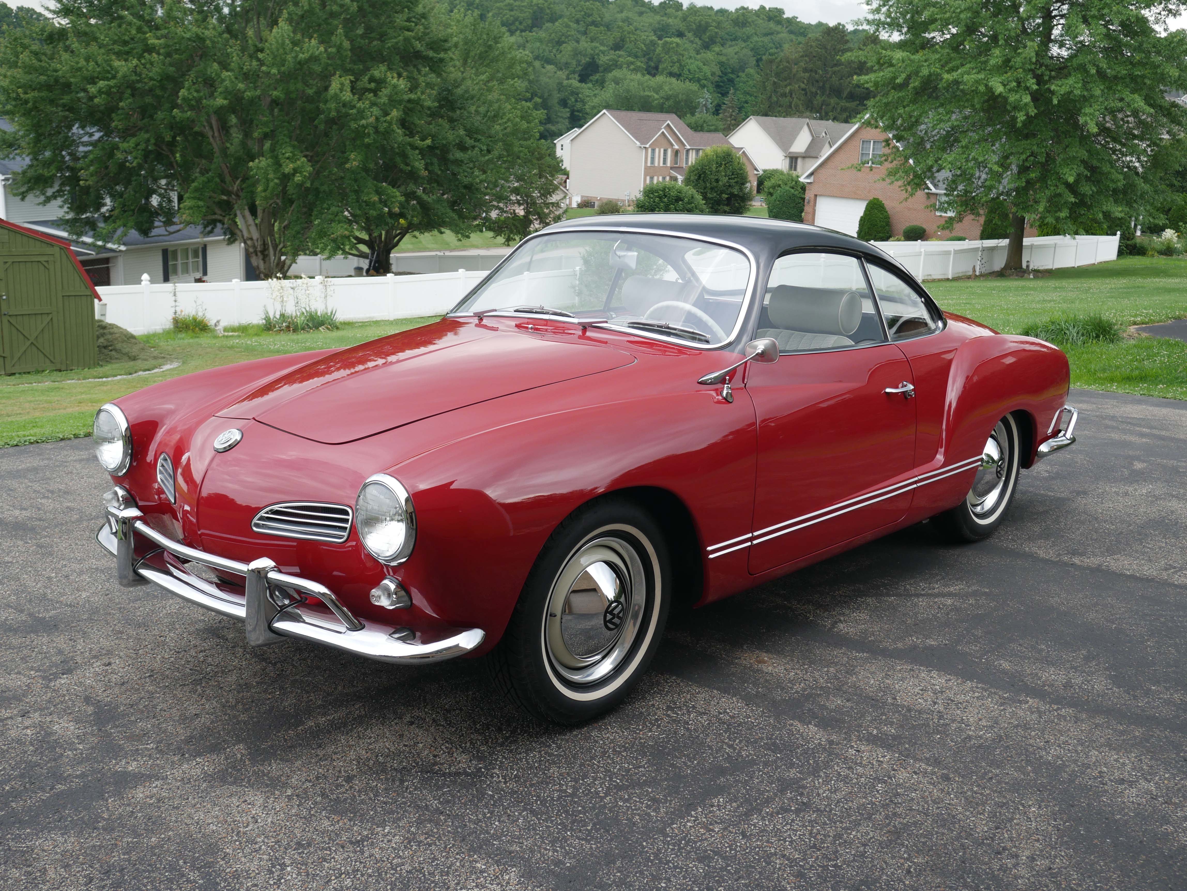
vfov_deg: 37.7
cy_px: 446
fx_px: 1304
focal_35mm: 38
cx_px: 594
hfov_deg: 49.0
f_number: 5
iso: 200
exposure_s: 1/160
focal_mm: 19
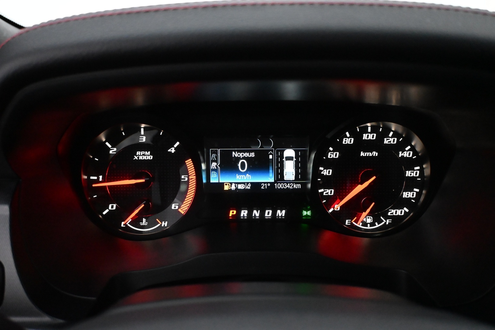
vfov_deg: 41.7
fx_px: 433
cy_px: 165
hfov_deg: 59.5
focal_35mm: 32
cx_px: 248
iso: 5600
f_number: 4
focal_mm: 21
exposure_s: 1/60
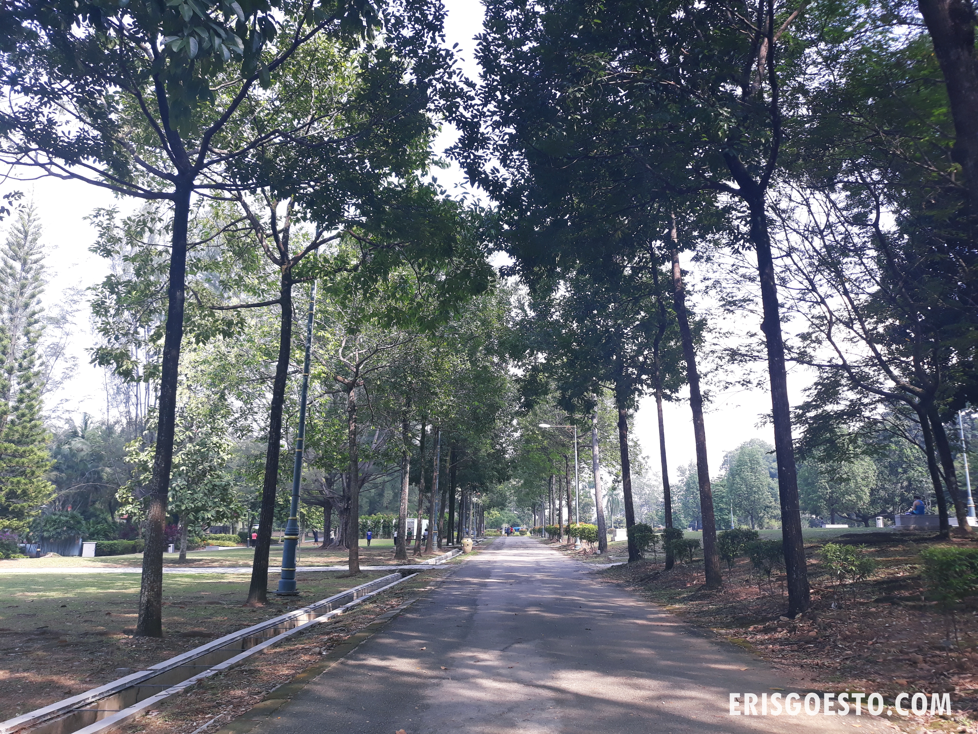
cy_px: 367
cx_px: 489
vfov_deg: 51.4
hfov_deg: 65.3
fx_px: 763
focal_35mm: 27
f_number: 1.7
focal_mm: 3.71
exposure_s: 1/253
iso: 40
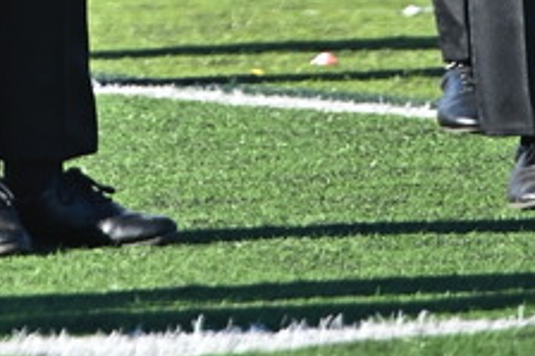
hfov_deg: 1.3
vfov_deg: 0.9
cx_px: -110
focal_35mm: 1578
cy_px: -452
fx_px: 23433
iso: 320
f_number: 5
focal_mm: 420
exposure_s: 1/1250
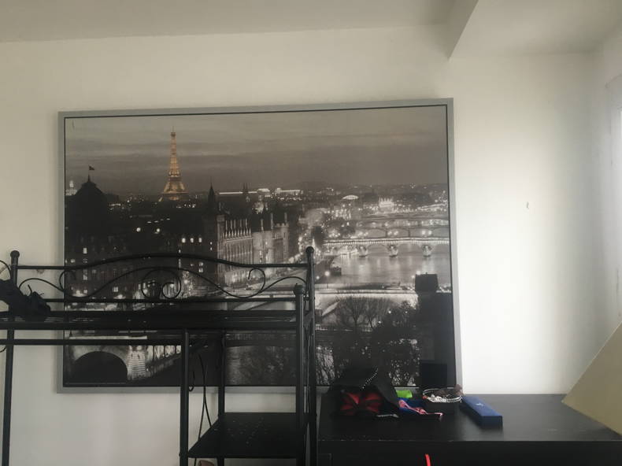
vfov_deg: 48.2
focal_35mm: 29
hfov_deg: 61.7
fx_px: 521
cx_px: 311
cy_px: 233
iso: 100
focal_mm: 4.15
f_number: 2.2
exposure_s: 1/33
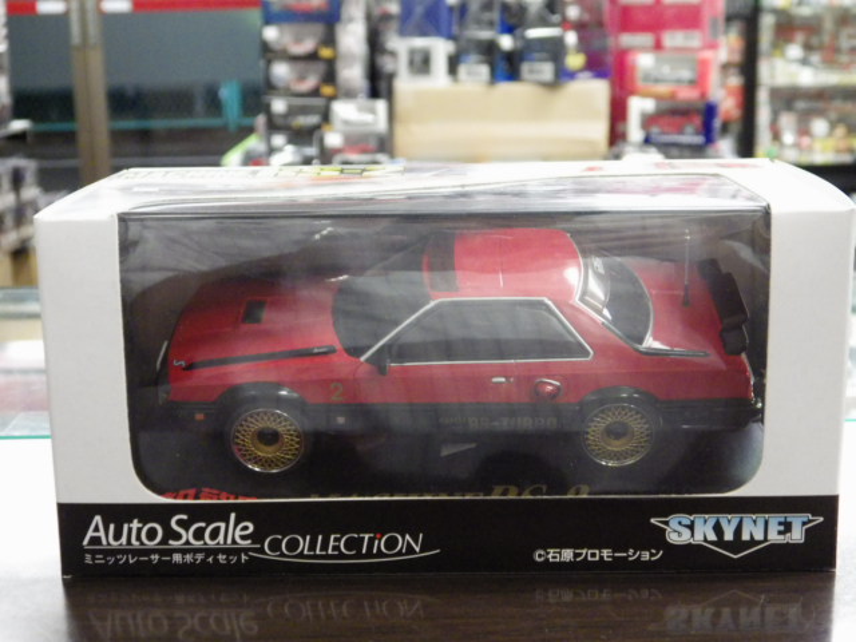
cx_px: 428
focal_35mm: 59
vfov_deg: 24.8
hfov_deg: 32.7
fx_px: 1459
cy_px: 321
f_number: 4
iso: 1000
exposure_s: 1/25
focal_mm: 10.7
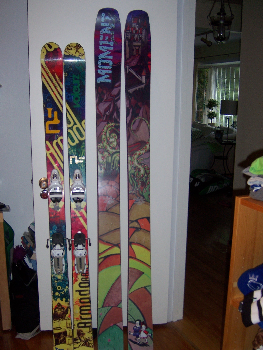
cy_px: 188
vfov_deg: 47.8
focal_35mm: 39
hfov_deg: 36.8
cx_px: 129
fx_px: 395
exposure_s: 1/60
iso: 125
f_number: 2.8
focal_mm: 6.2
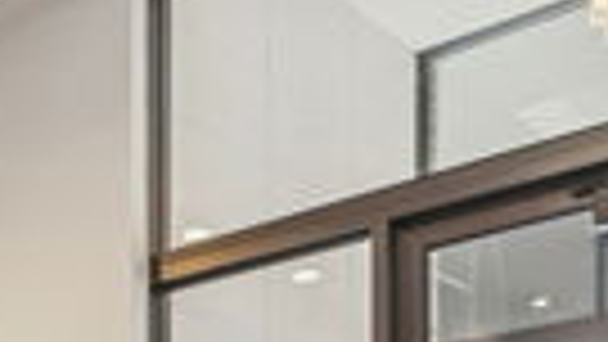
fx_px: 1145
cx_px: -176
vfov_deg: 14.2
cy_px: 684
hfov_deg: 25.7
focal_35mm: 71
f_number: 8
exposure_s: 1/5
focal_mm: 19
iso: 200
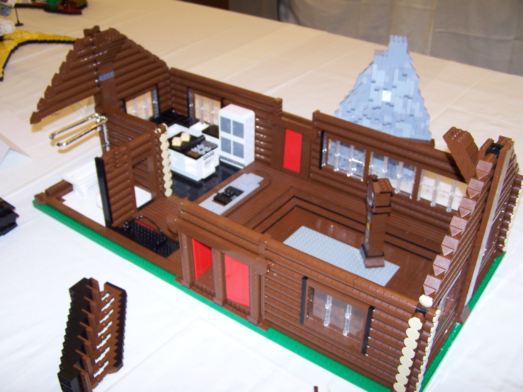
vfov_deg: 37.7
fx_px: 574
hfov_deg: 49.0
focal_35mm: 38
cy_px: 196
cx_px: 262
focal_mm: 6.3
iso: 140
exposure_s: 1/60
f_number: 2.8
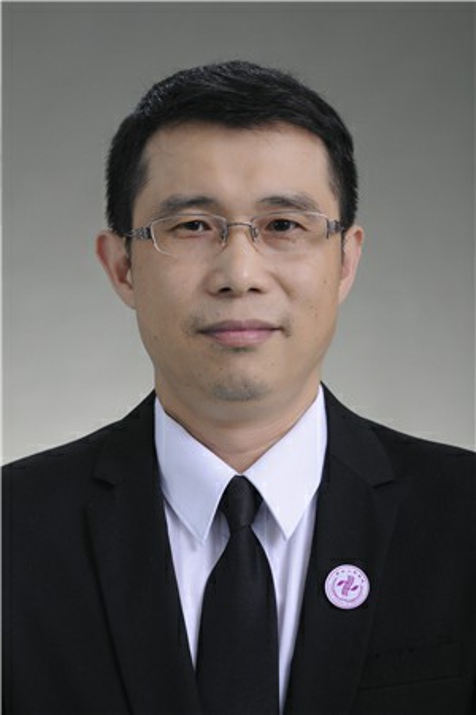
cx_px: 238
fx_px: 2532
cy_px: 358
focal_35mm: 128
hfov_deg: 10.7
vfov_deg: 16.1
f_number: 5.6
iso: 160
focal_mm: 85
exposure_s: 1/125
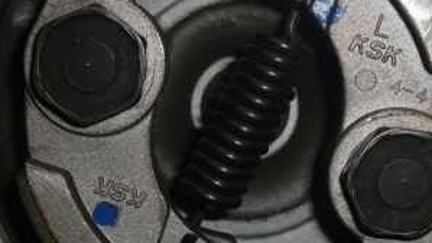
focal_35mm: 84
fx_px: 962
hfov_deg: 25.3
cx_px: 256
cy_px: 108
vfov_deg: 14.4
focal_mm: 6.3
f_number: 7.9
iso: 64
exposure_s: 1/60
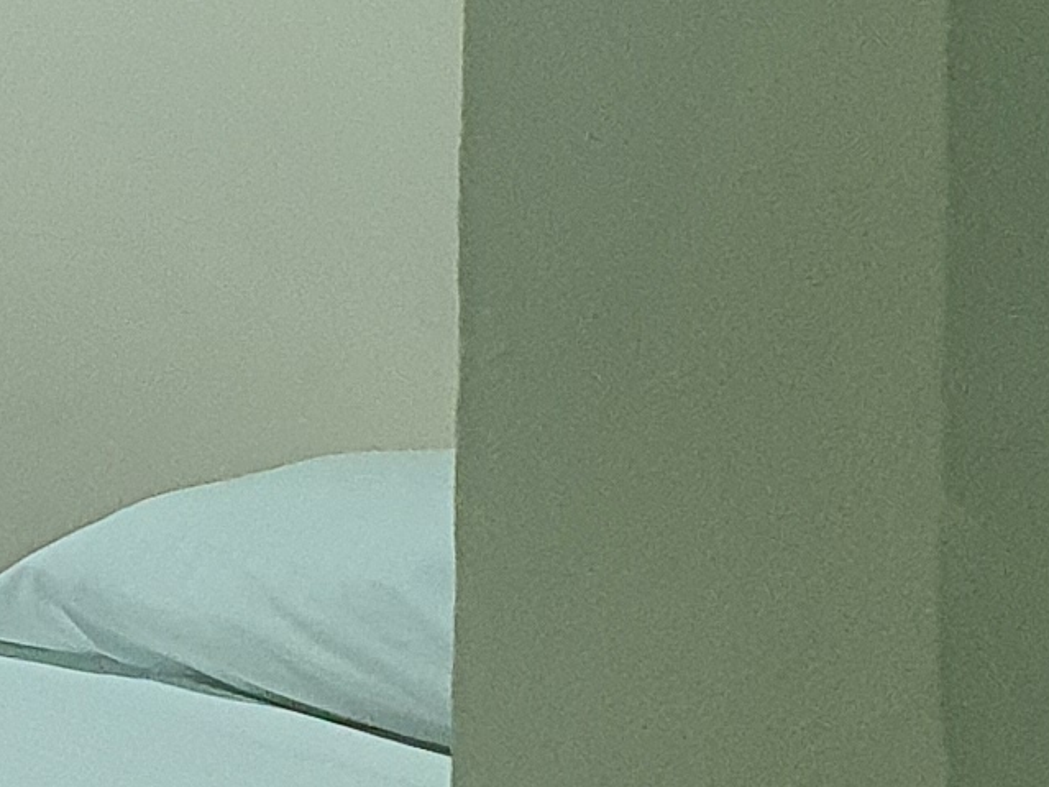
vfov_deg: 9.0
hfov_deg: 10.7
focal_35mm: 164
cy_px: -118
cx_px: -1267
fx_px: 4969
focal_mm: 4.3
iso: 320
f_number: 2.4
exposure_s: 1/40
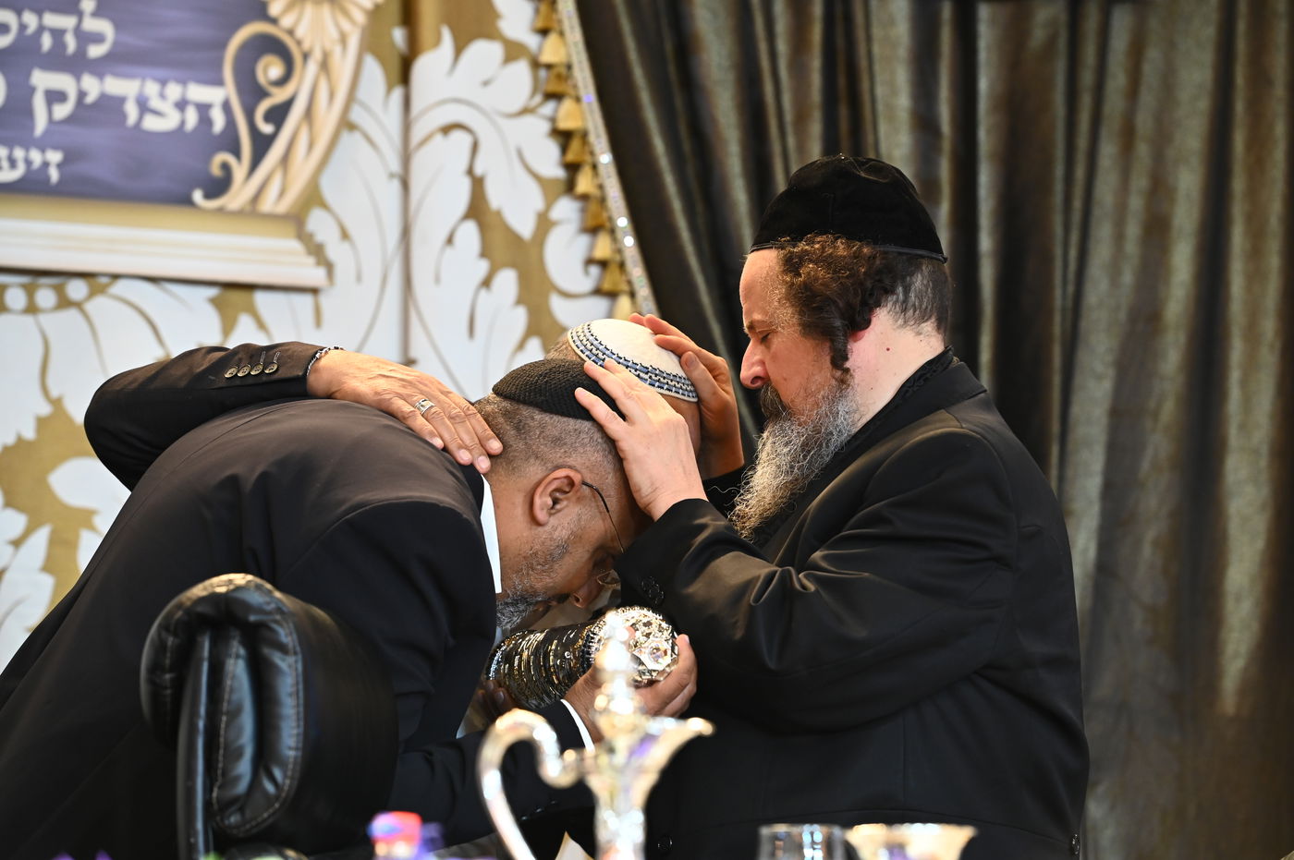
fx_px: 5028
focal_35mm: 140
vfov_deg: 9.8
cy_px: 430
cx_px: 647
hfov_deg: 14.7
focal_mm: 140
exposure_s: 1/100
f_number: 5.6
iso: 2500
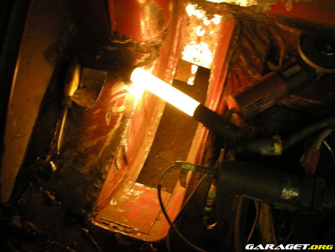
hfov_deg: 52.6
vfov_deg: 40.7
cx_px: 168
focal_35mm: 35
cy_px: 126
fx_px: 339
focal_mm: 5.8
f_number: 2.8
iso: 200
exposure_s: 1/20.2
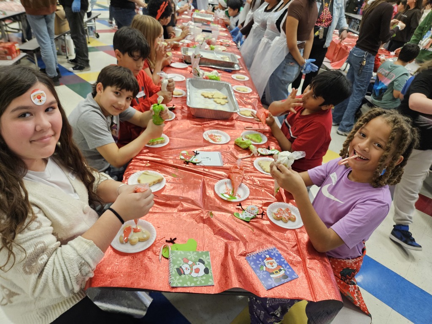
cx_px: 216
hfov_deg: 73.9
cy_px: 162
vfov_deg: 58.9
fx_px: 287
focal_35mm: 23
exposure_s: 1/120
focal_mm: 5.4
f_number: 1.8
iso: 500
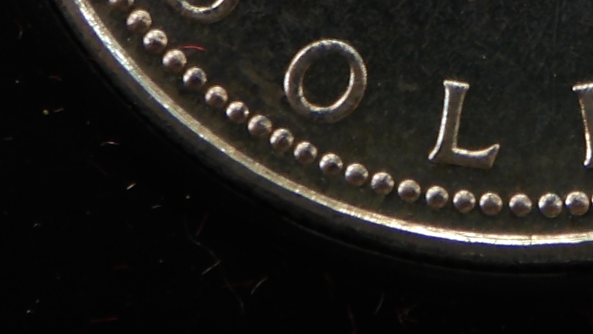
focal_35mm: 142
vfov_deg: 8.2
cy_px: -288
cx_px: 546
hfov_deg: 14.9
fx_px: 2233
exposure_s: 1/38
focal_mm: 6.2
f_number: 4.5
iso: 100
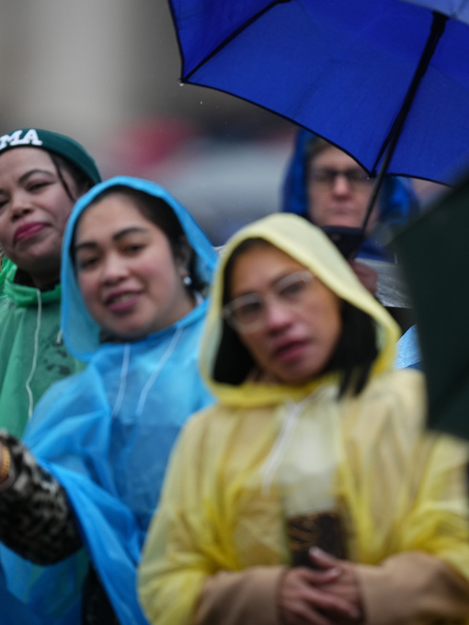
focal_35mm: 579
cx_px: 273
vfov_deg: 3.4
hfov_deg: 2.6
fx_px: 10460
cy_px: 312
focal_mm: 400
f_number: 2.8
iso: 1250
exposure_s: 1/1600
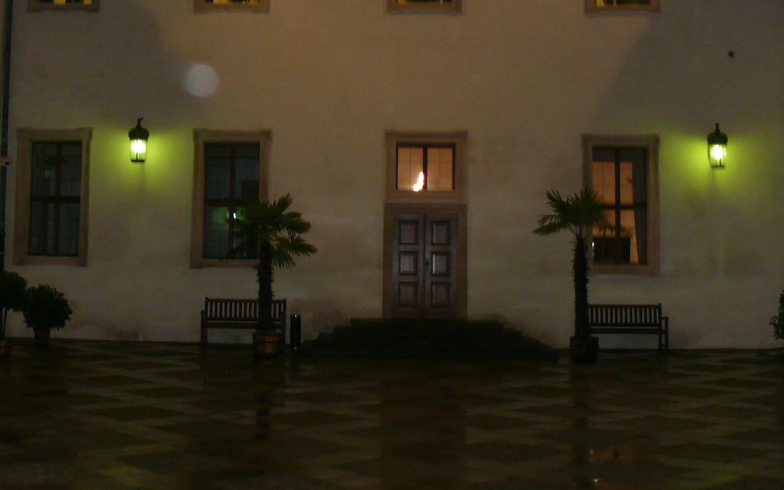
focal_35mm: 57
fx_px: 1218
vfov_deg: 22.6
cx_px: 319
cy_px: 132
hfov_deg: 35.6
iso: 200
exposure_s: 1/30
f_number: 2.8
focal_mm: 7.4
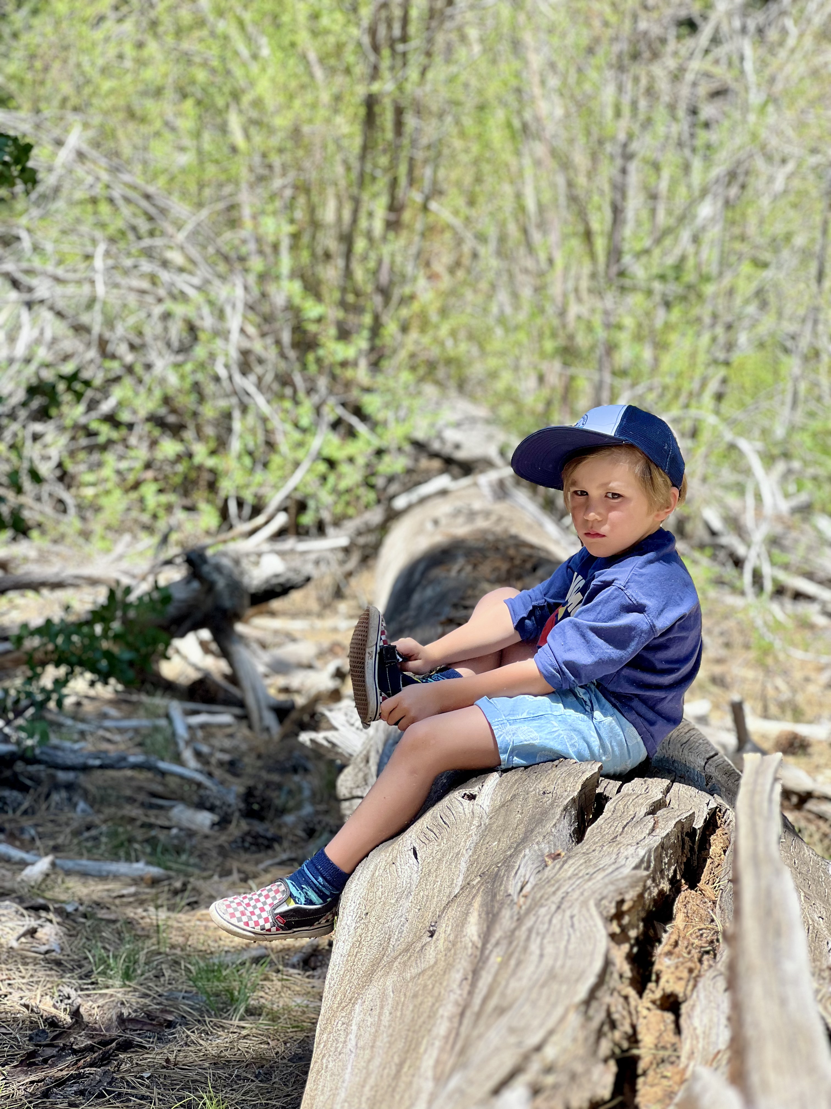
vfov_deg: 25.3
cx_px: 416
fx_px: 2465
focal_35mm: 77
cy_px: 554
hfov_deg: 19.1
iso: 25
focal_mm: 9
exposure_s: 1/233
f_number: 2.8
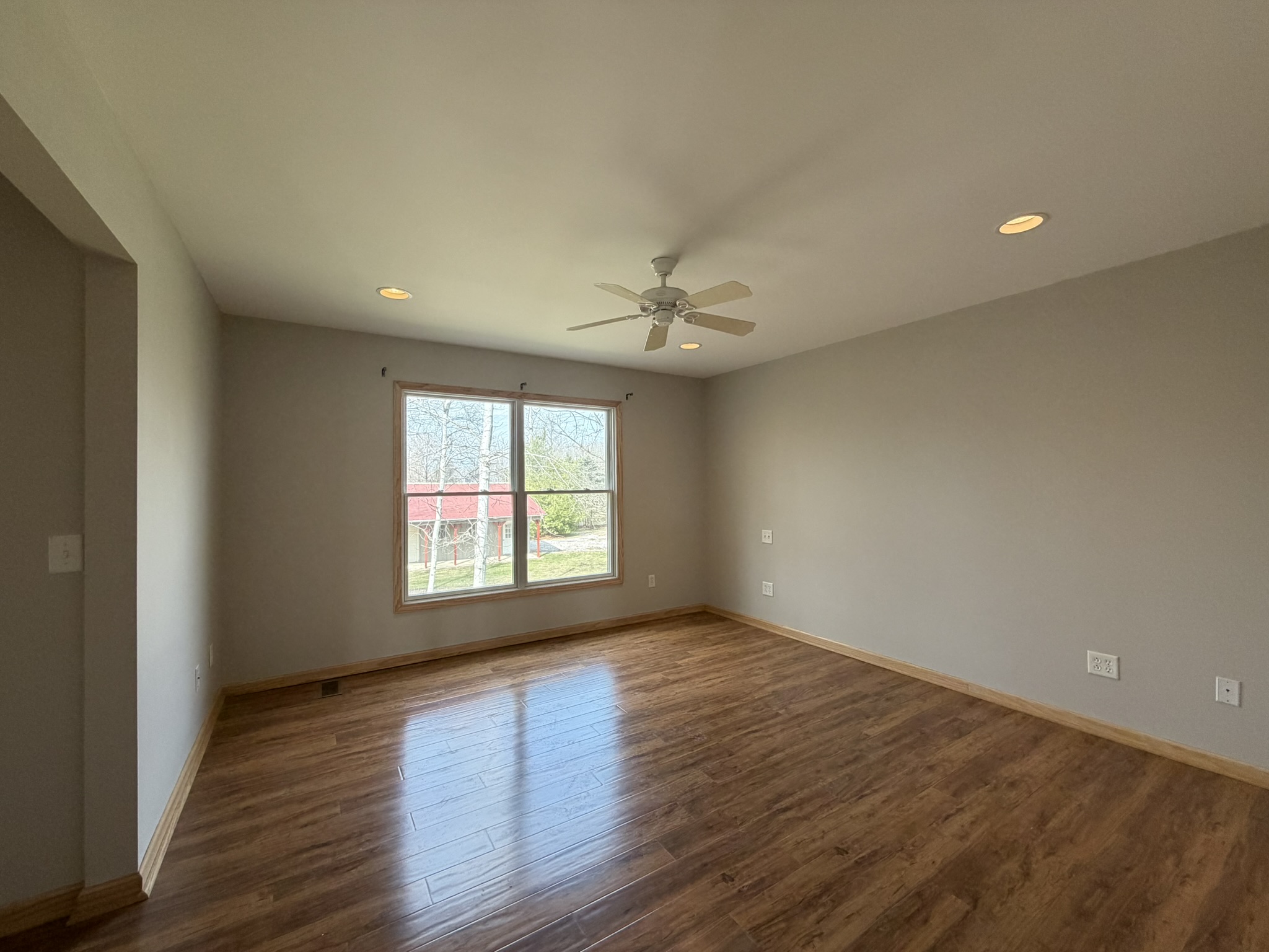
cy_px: 476
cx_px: 634
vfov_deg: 85.7
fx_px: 513
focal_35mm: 14
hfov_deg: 102.1
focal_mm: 2.22
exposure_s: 1/120
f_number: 2.2
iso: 200
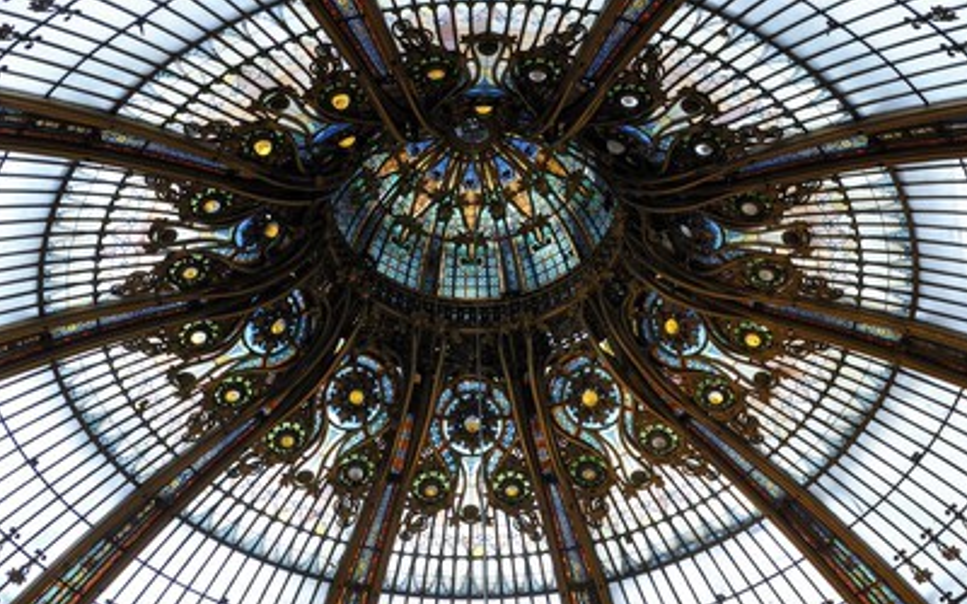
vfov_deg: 21.0
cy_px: 288
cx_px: 469
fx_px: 1634
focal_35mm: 62
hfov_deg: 33.0
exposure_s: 1/60
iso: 400
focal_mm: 58
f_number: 5.6
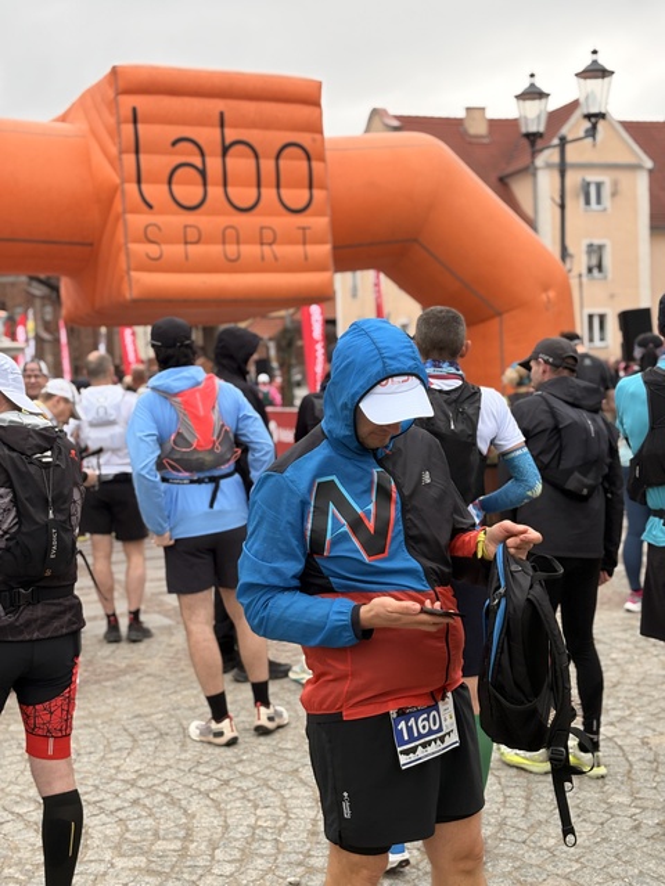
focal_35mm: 52
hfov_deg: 28.0
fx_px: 1332
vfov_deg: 36.8
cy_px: 443
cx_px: 332
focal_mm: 5.96
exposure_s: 1/478
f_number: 1.6
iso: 50
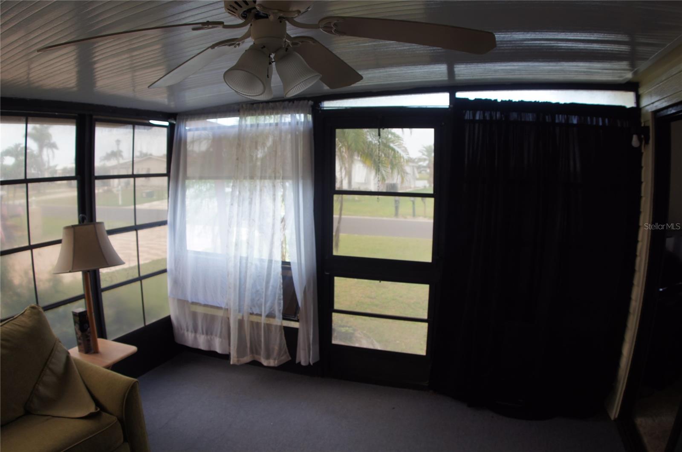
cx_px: 341
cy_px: 226
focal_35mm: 24
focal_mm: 16
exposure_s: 1/50
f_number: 3.5
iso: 100
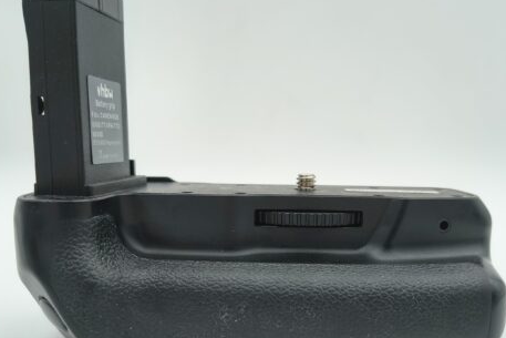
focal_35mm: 28
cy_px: 207
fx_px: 394
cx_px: 252
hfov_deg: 65.5
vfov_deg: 46.1
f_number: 1.8
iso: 100
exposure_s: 1/453
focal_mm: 5.56
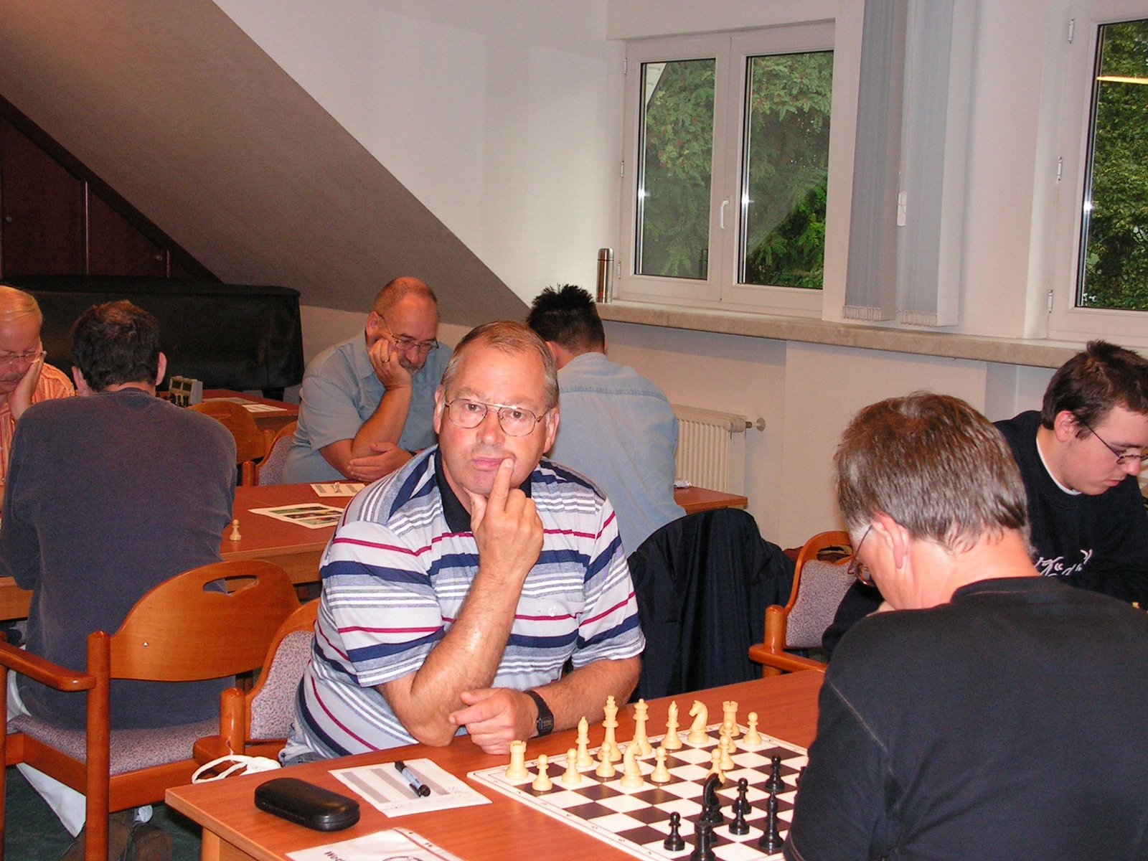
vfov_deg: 27.5
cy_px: 430
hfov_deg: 36.2
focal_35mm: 53
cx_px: 574
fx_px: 1758
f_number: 3.2
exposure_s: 1/60
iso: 200
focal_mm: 8.9
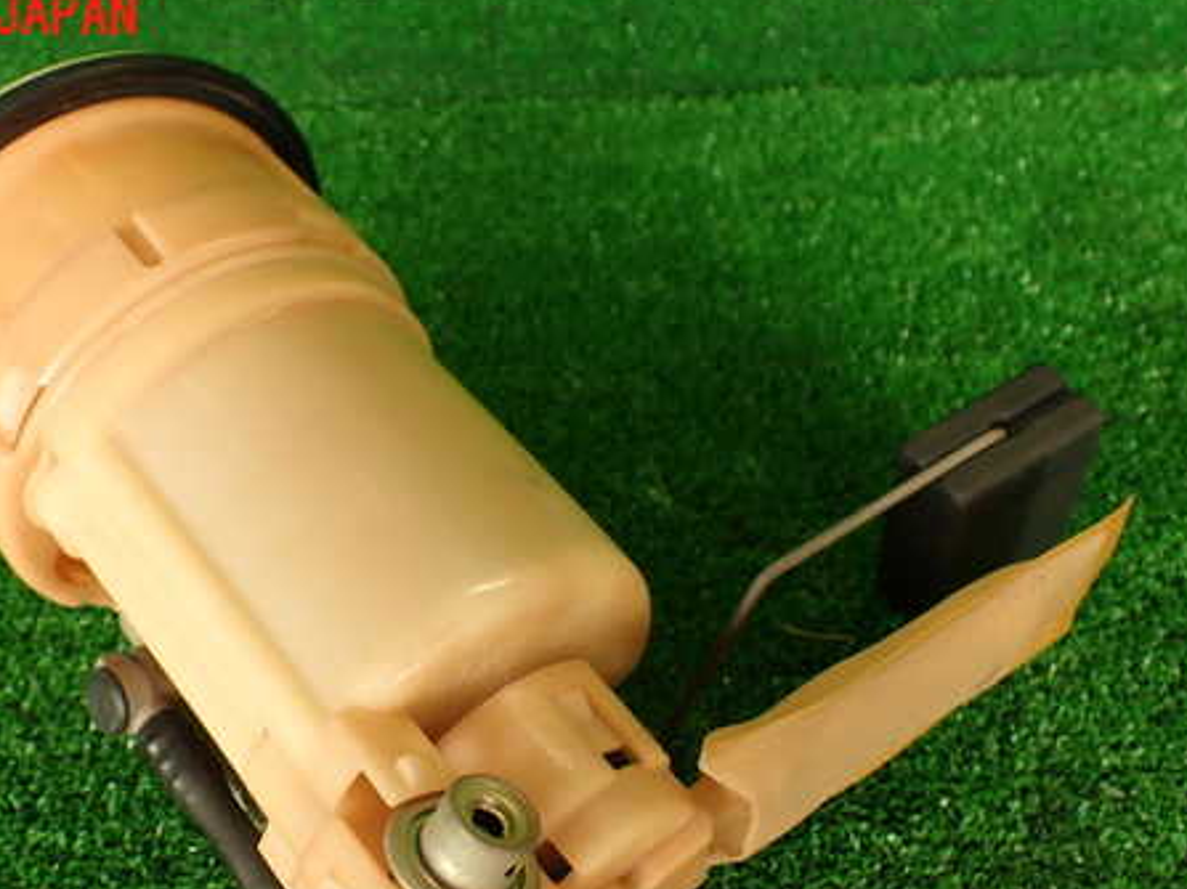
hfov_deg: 43.5
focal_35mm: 43
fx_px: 1474
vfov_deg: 33.3
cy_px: 581
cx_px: 451
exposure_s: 1/60
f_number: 2.4
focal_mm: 5.79
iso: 160
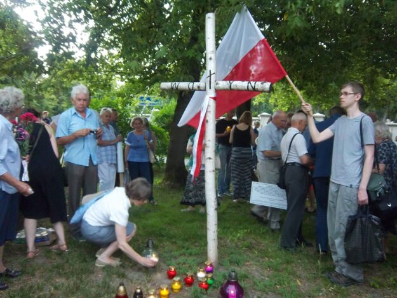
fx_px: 321
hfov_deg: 63.4
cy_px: 149
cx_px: 198
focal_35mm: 28
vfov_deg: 49.8
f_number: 3.5
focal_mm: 5.05
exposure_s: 1/30
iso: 320
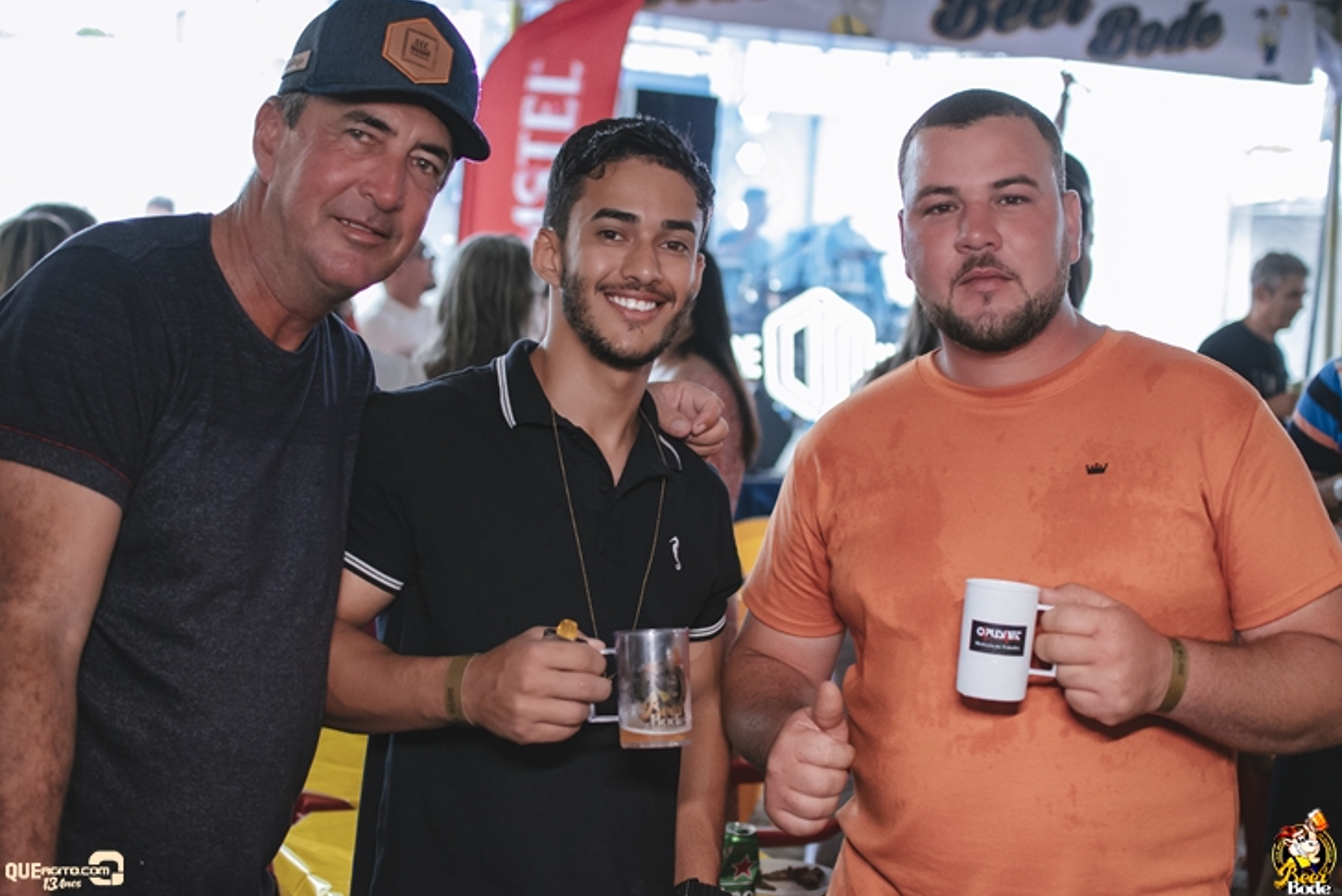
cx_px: 671
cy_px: 449
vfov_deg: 25.3
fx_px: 1995
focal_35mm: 54
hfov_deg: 37.2
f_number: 2.8
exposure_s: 1/800
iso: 2500
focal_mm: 35
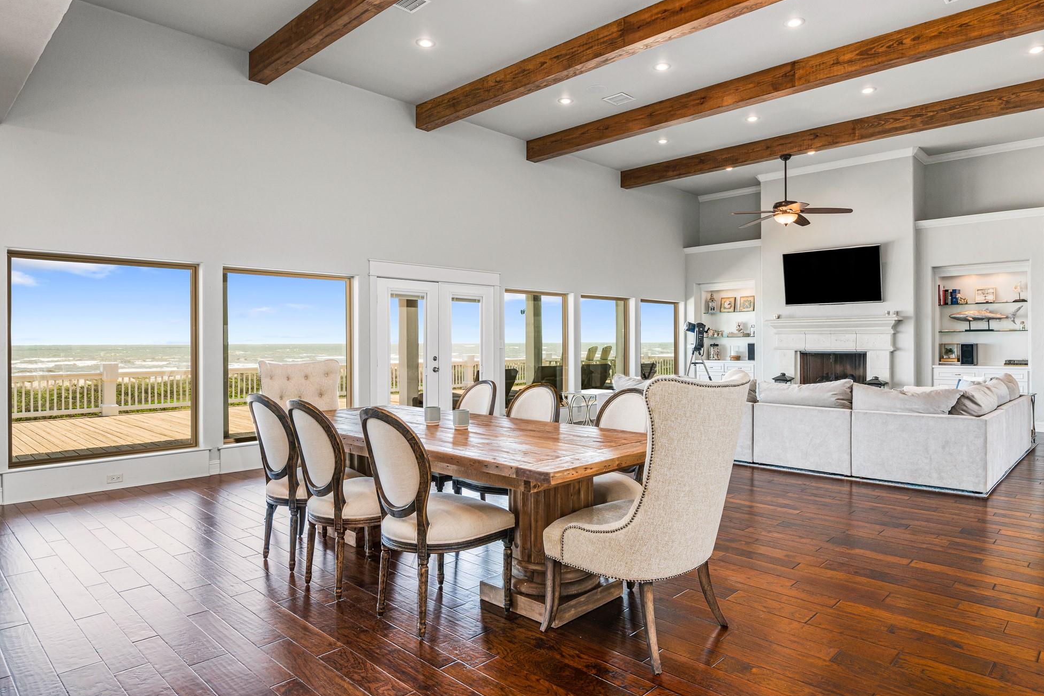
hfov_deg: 81.1
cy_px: 334
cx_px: 548
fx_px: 609
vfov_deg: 59.5
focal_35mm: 21
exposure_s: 1/15
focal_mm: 20
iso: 640
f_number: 8
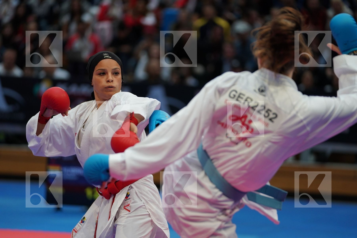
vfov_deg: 9.1
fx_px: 1487
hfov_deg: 13.7
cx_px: 178
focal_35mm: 150
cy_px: 119
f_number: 2.8
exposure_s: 1/1000
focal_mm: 150
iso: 1250
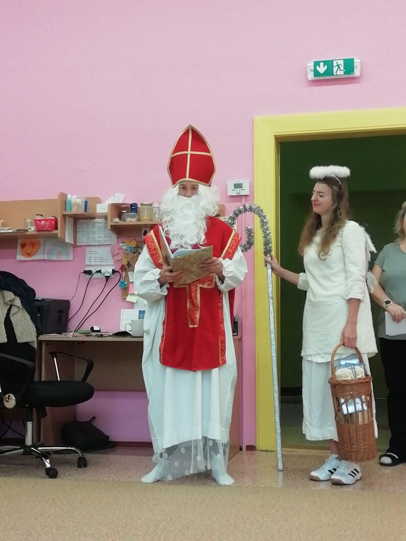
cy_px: 270
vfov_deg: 38.2
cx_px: 203
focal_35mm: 50
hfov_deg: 29.1
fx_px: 782
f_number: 2.2
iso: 80
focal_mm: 3.46
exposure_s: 1/50
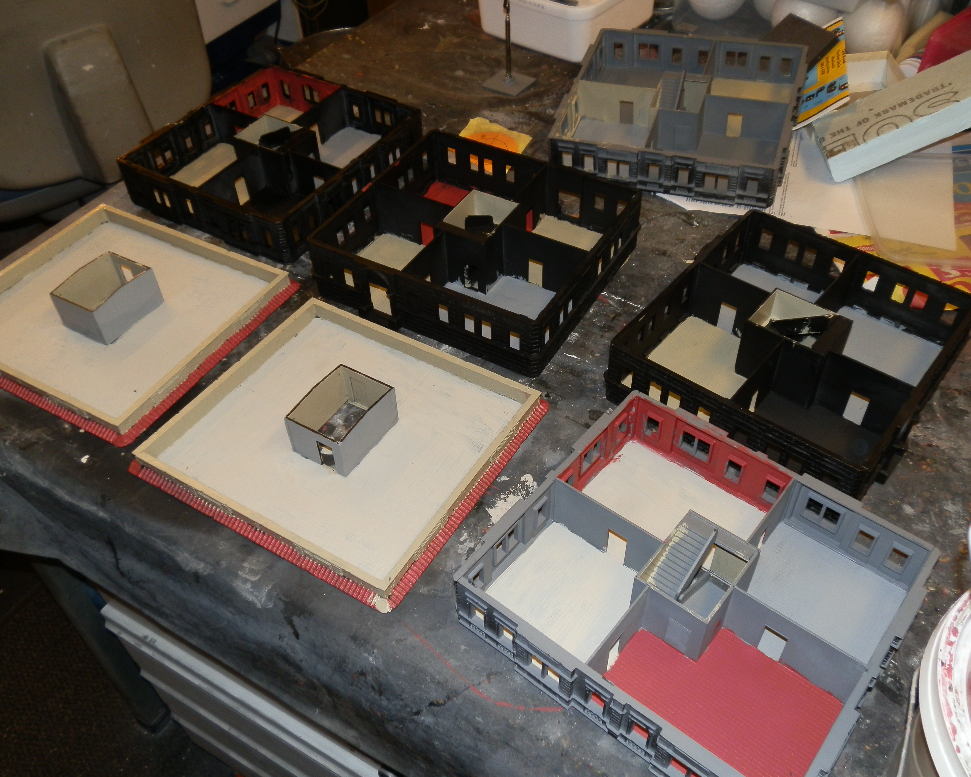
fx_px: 862
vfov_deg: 48.5
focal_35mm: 30
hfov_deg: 58.7
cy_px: 397
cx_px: 511
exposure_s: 1/30
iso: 100
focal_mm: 5
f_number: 3.1
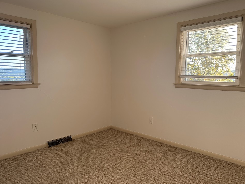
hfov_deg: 67.2
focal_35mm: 26
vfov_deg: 53.1
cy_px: 90
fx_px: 184
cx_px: 132
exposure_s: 1/215
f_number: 1.78
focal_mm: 6.86
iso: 80
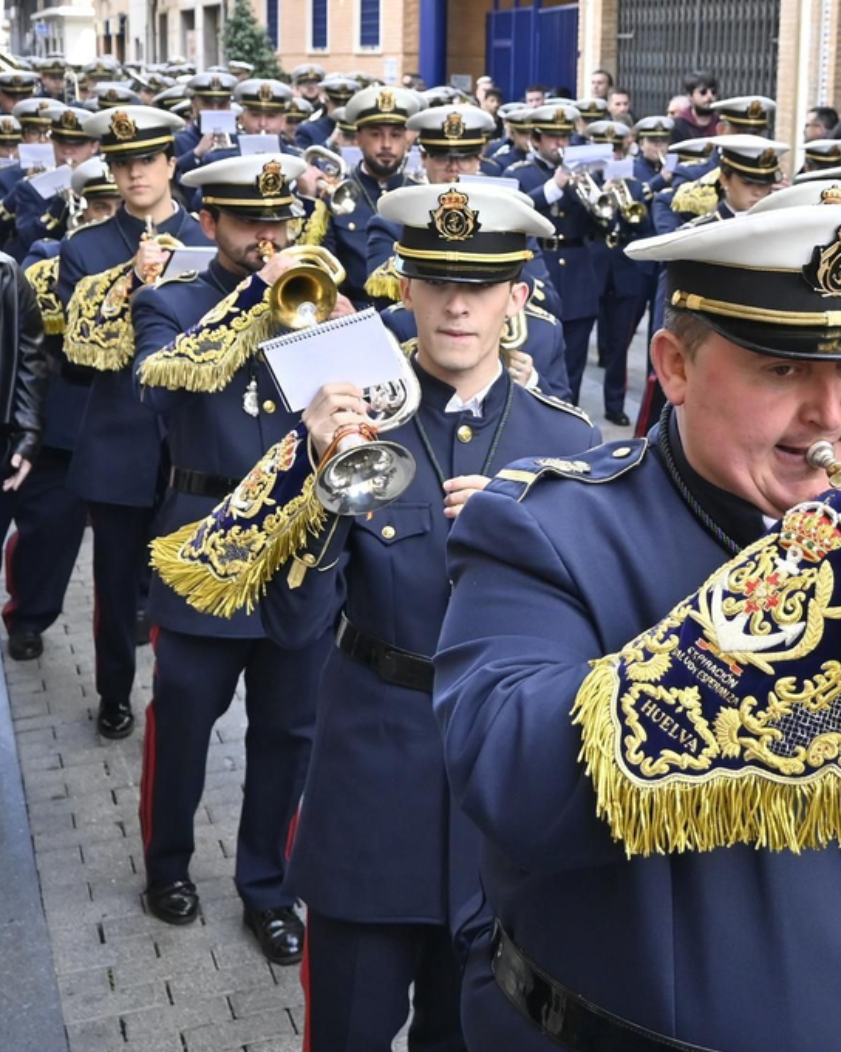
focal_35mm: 53
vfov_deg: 35.0
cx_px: 714
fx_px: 1649
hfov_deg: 27.8
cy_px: 354
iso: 400
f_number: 3.5
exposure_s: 1/400
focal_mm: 16
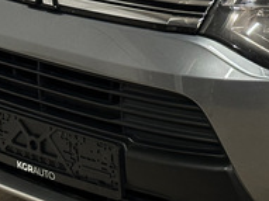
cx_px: 237
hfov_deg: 13.0
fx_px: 1173
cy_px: 27
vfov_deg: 9.8
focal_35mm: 151
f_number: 1.78
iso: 200
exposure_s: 1/50
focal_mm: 6.86
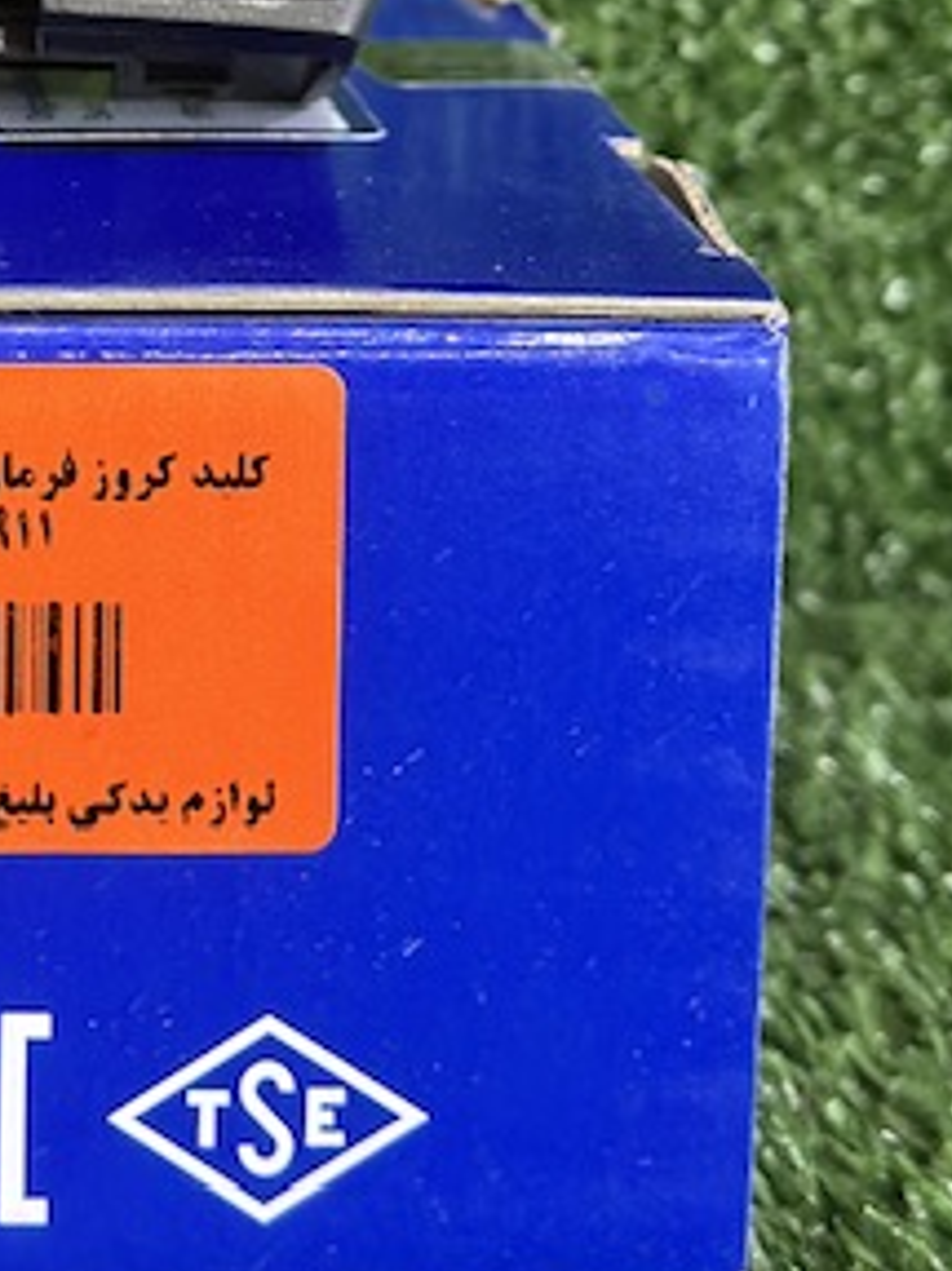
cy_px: 102
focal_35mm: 107
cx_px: 53
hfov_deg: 13.7
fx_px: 3927
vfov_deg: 18.1
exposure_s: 1/33
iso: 320
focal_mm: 6.86
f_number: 1.78
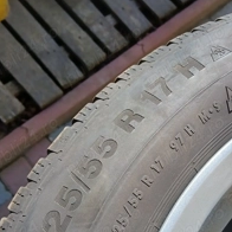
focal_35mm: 47
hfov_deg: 35.9
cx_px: 144
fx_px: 356
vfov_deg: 35.5
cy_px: 166
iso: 20
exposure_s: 1/185
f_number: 1.8
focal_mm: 3.98
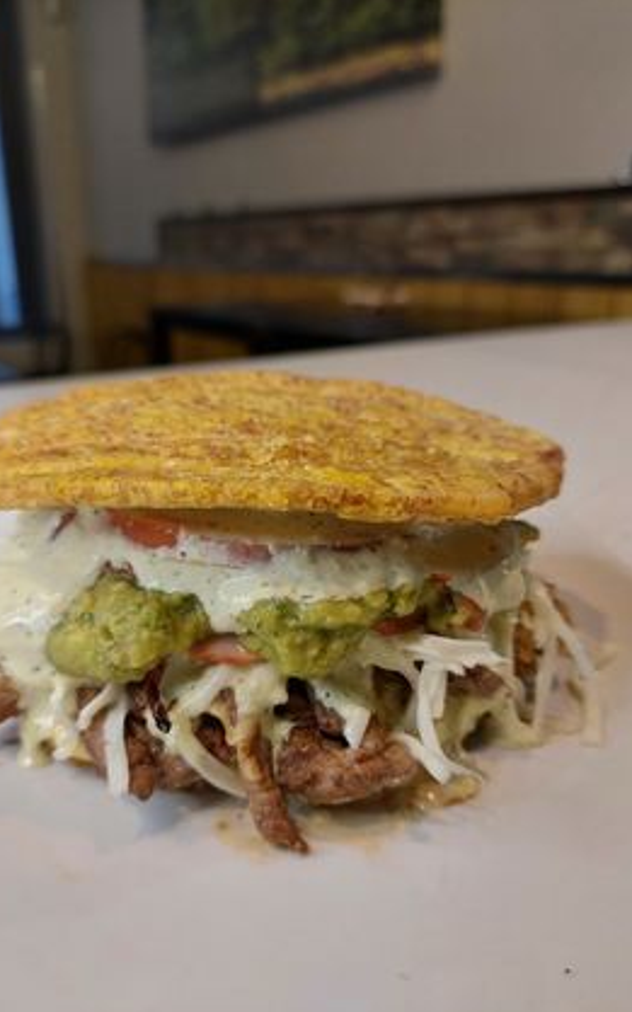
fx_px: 717
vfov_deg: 70.4
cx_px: 288
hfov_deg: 47.5
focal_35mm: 26
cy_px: 510
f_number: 1.8
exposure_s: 1/50
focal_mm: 5.23
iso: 64
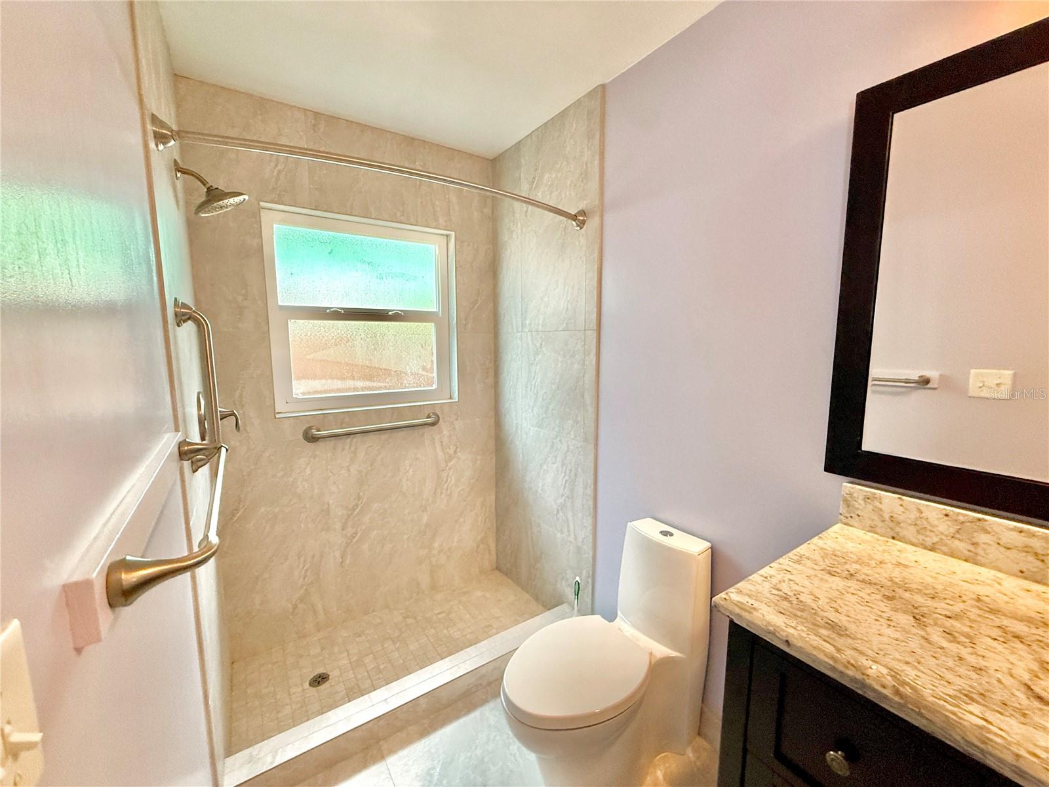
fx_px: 424
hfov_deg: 102.1
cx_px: 524
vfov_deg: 85.7
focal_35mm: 14
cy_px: 394
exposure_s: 1/120
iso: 250
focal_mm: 2.22
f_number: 2.2
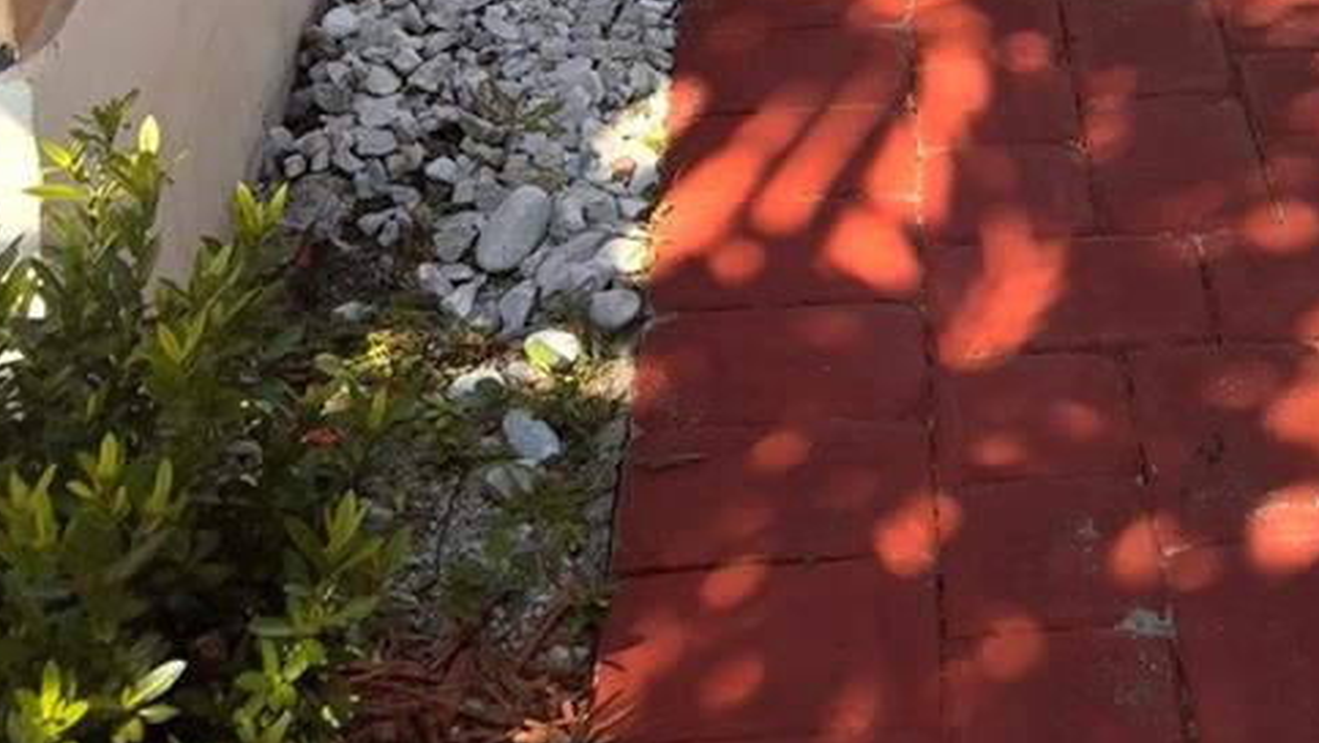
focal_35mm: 65
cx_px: 1010
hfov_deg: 31.7
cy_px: -738
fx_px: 2274
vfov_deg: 15.1
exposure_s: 1/2041
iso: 80
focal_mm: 6.76
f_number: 1.78
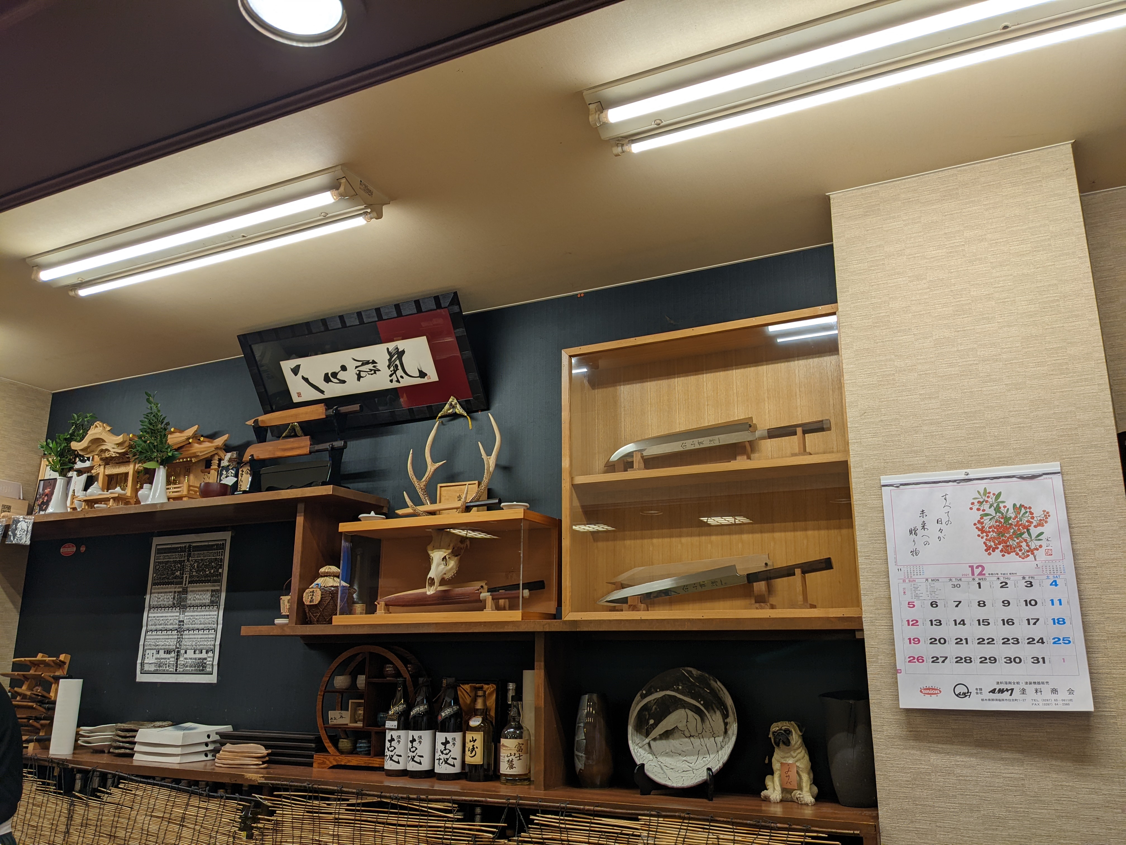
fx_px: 878
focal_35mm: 27
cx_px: 563
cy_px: 422
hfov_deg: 65.3
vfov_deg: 51.4
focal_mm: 4.38
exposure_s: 1/94.3
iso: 77
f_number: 1.73
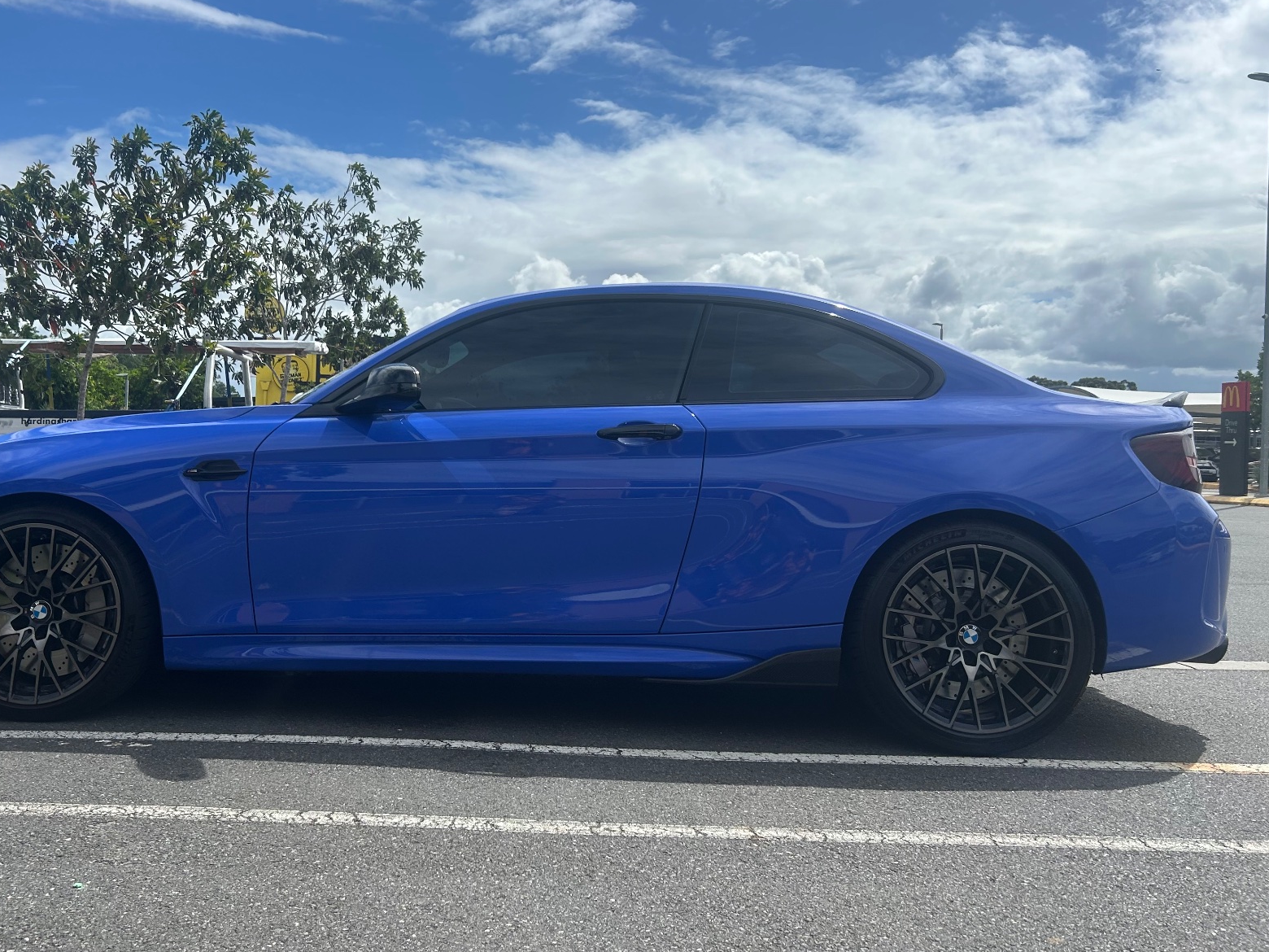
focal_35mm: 32
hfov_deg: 56.3
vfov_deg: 44.1
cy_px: 420
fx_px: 1173
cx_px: 495
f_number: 1.5
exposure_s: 1/7463
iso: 50
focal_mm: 5.7
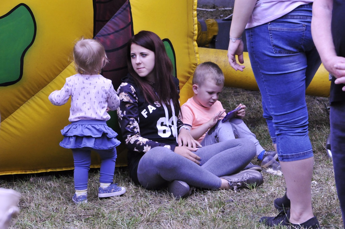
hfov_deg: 13.1
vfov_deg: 8.7
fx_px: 1507
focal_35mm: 158
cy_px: 114
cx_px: 172
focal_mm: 105
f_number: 9
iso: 1000
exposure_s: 1/125
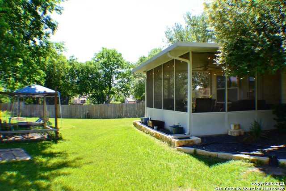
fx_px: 262
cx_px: 143
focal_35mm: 33
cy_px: 96
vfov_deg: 40.0
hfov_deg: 57.2
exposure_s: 1/200
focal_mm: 22
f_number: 10
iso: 400
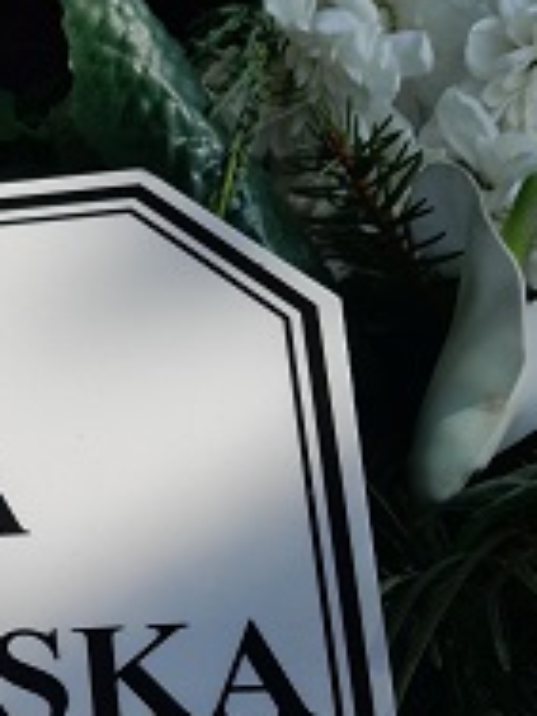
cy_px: 617
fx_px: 1903
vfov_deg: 20.9
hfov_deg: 14.8
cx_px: -293
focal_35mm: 92
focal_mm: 4
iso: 20
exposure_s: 1/677
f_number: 1.8
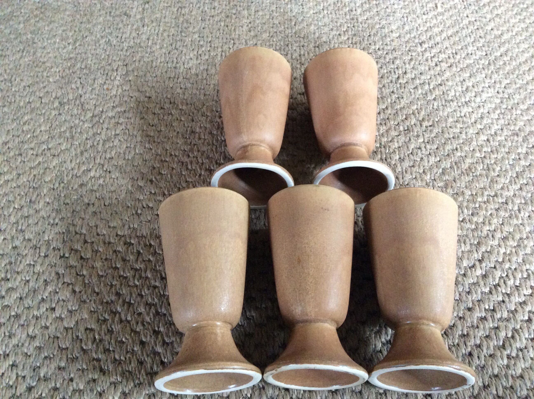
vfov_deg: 44.1
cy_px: 200
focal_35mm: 32
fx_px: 493
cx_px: 267
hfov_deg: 56.9
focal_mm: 3.3
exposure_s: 1/25
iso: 320
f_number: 2.4
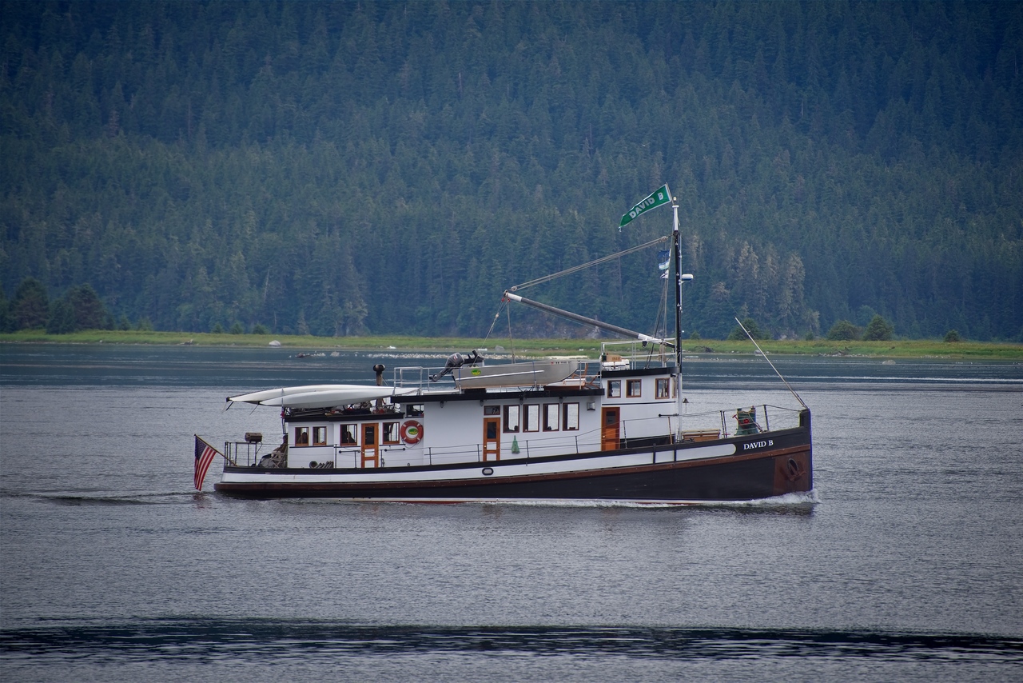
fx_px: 8526
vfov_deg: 4.6
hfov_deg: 6.9
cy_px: 342
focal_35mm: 300
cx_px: 512
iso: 220
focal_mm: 300
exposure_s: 1/640
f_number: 5.6
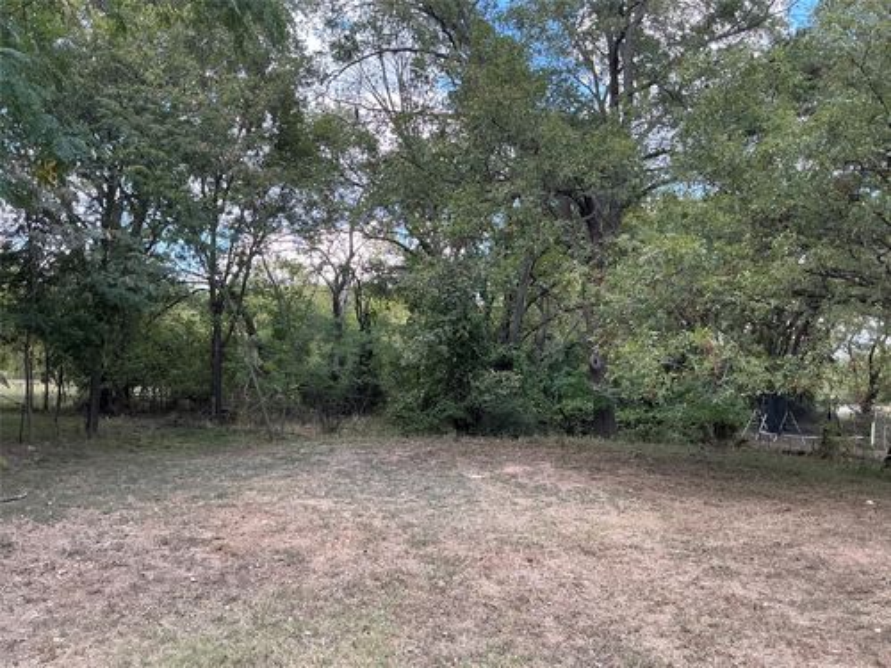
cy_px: 334
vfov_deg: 49.7
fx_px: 721
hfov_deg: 63.4
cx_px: 446
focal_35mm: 28
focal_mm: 3
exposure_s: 1/201
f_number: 1.8
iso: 25
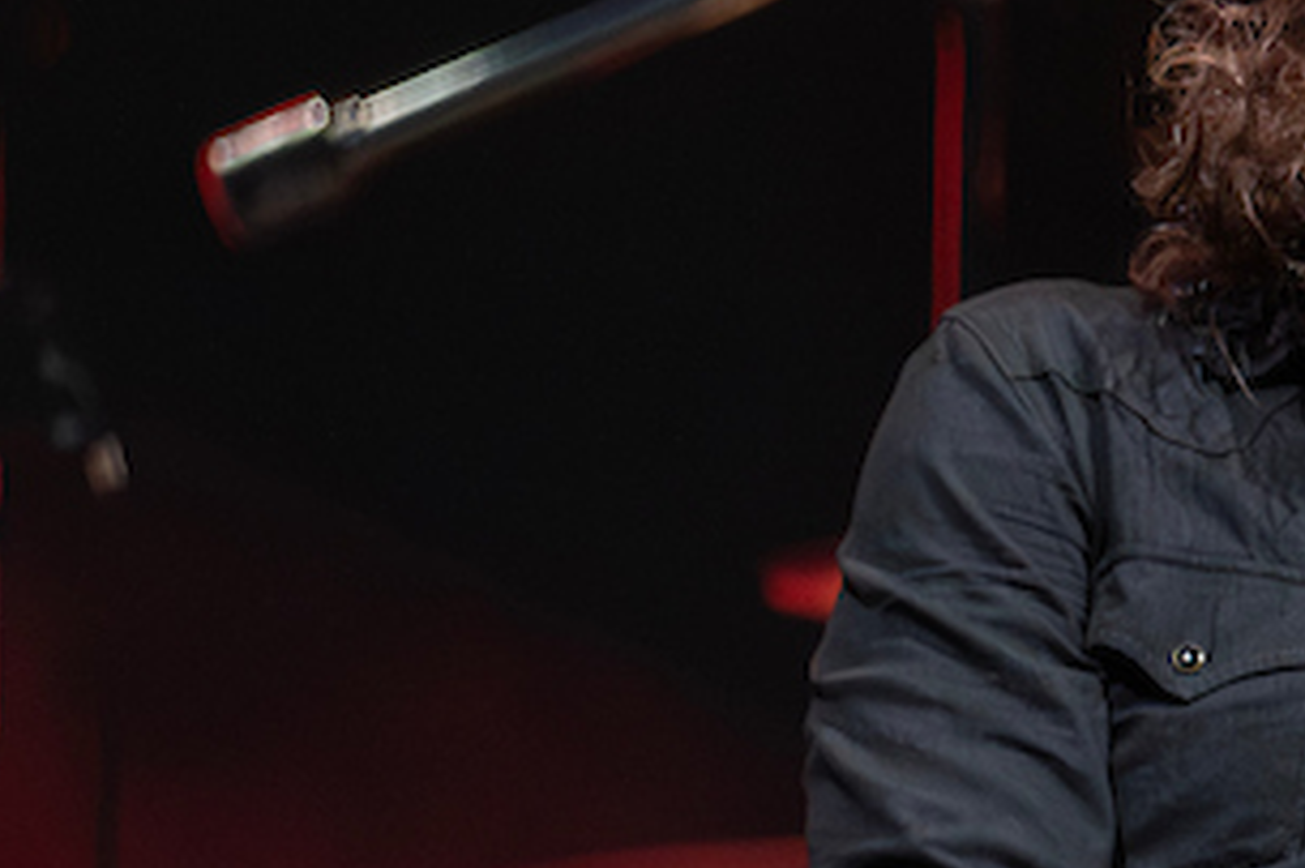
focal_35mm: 993
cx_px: 1818
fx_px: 35975
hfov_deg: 2.1
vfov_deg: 1.4
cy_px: 1056
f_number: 2.8
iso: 2500
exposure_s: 1/1250
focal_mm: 168
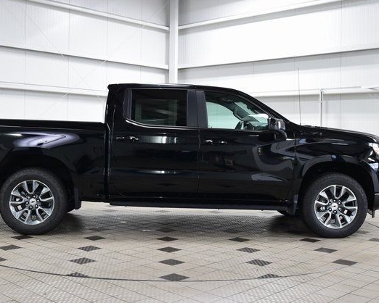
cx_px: 166
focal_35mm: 47
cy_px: 149
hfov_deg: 39.8
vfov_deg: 32.4
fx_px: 523
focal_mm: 27
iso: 640
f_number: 6.3
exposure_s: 1/15
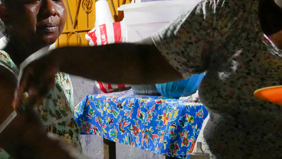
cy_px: 117
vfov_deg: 16.2
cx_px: 16
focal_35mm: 74
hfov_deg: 27.3
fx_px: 553
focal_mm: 12
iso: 3200
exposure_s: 1/20
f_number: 3.5
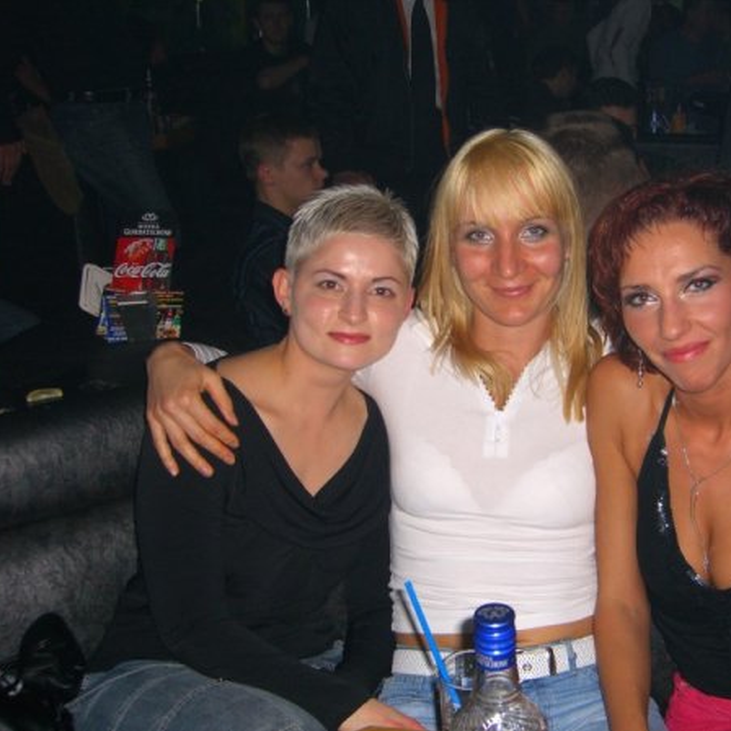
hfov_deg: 37.2
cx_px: 475
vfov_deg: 37.6
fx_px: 1075
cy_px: 366
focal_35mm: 45
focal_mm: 7.9
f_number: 2.8
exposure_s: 1/60
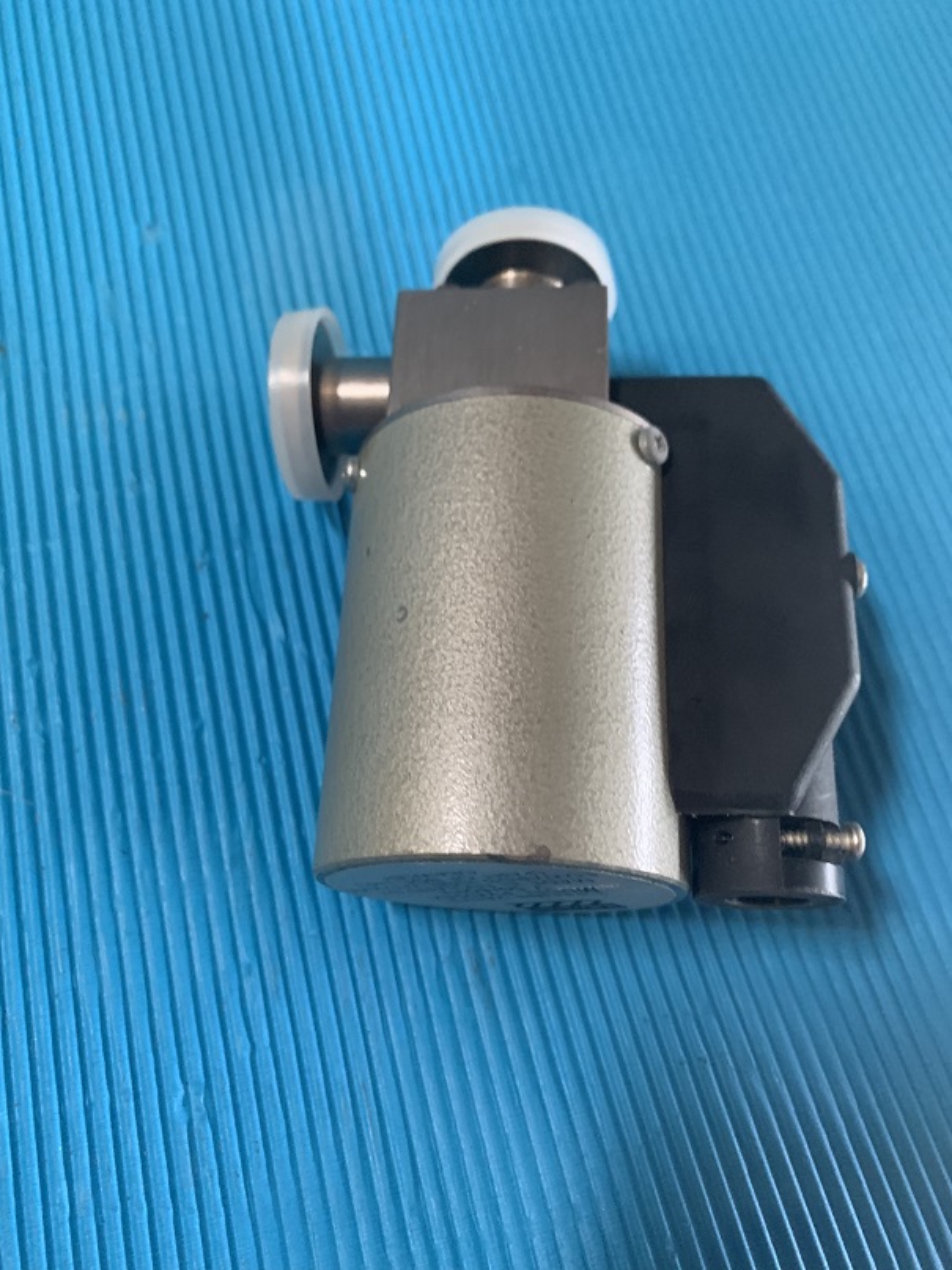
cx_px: 476
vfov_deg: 67.3
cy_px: 635
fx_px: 954
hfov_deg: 53.1
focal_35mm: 26
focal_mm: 4.25
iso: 400
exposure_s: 1/50
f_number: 1.8
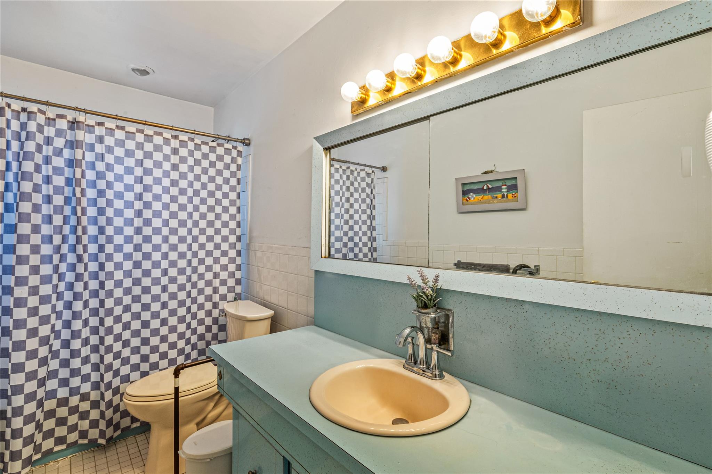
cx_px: 356
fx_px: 316
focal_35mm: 16
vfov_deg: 73.7
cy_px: 237
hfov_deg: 96.7
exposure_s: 1/6
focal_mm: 16
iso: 800
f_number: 14
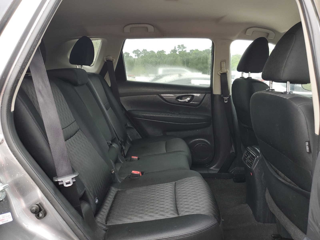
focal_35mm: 26
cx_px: 160
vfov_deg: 53.1
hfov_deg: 67.3
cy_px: 120
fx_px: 240
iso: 50
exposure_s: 1/156
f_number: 1.5
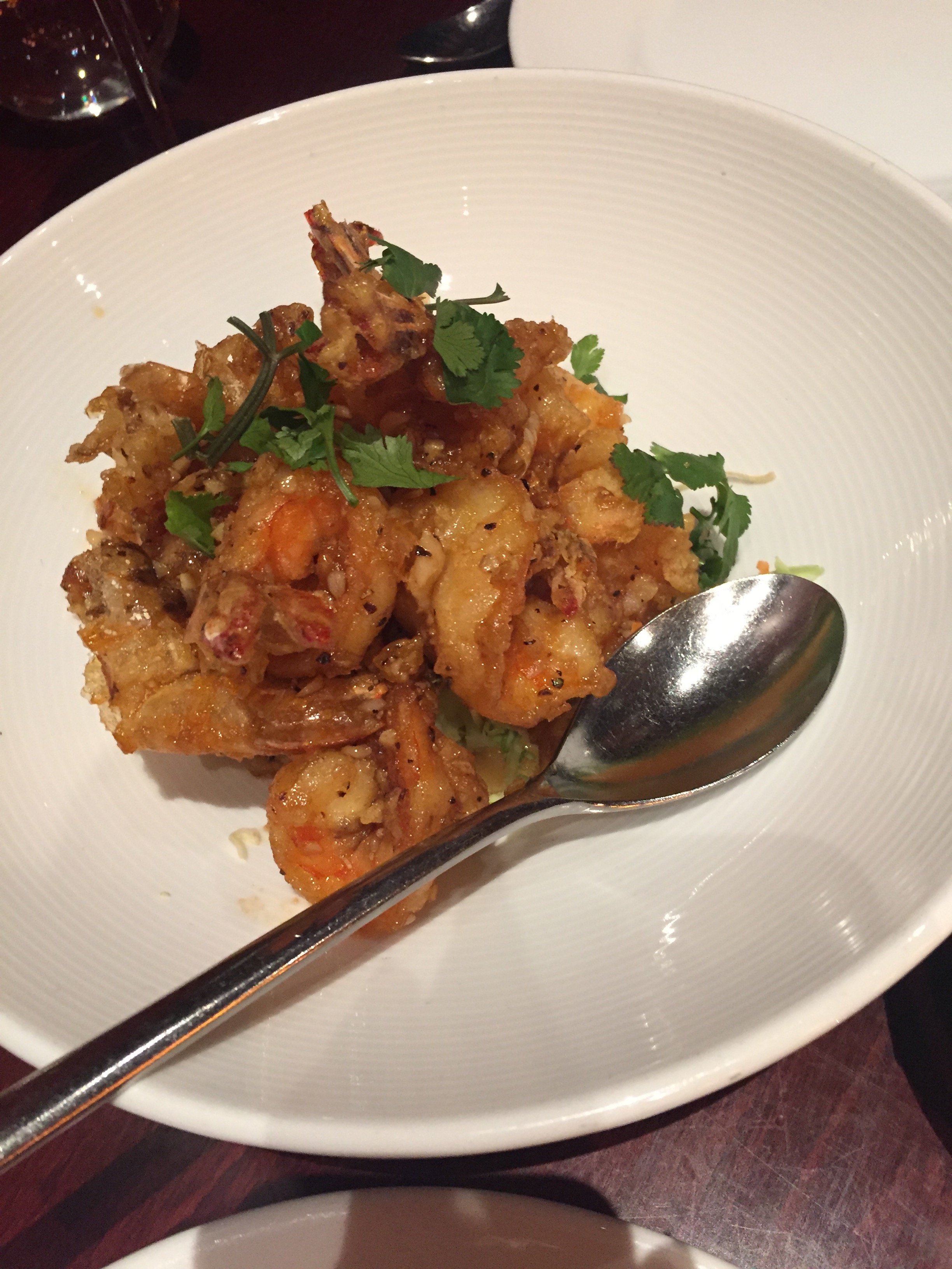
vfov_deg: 61.7
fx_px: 1063
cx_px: 476
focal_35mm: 29
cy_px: 634
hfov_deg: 48.2
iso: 250
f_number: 2.2
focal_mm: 4.15
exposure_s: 1/24
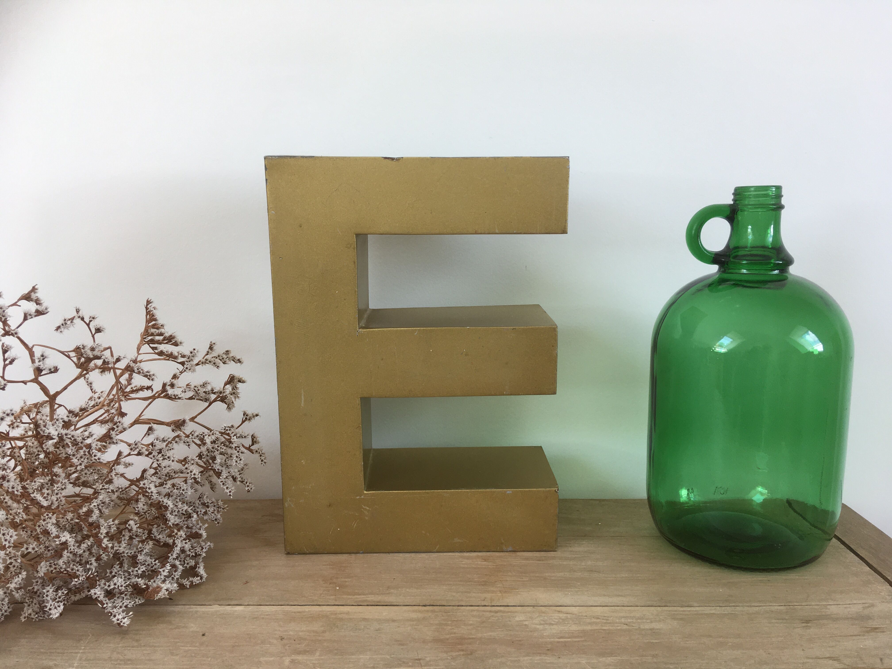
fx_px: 747
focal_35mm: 29
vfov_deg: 48.2
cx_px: 446
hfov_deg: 61.7
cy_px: 334
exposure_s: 1/100
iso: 32
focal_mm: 4.15
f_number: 2.2
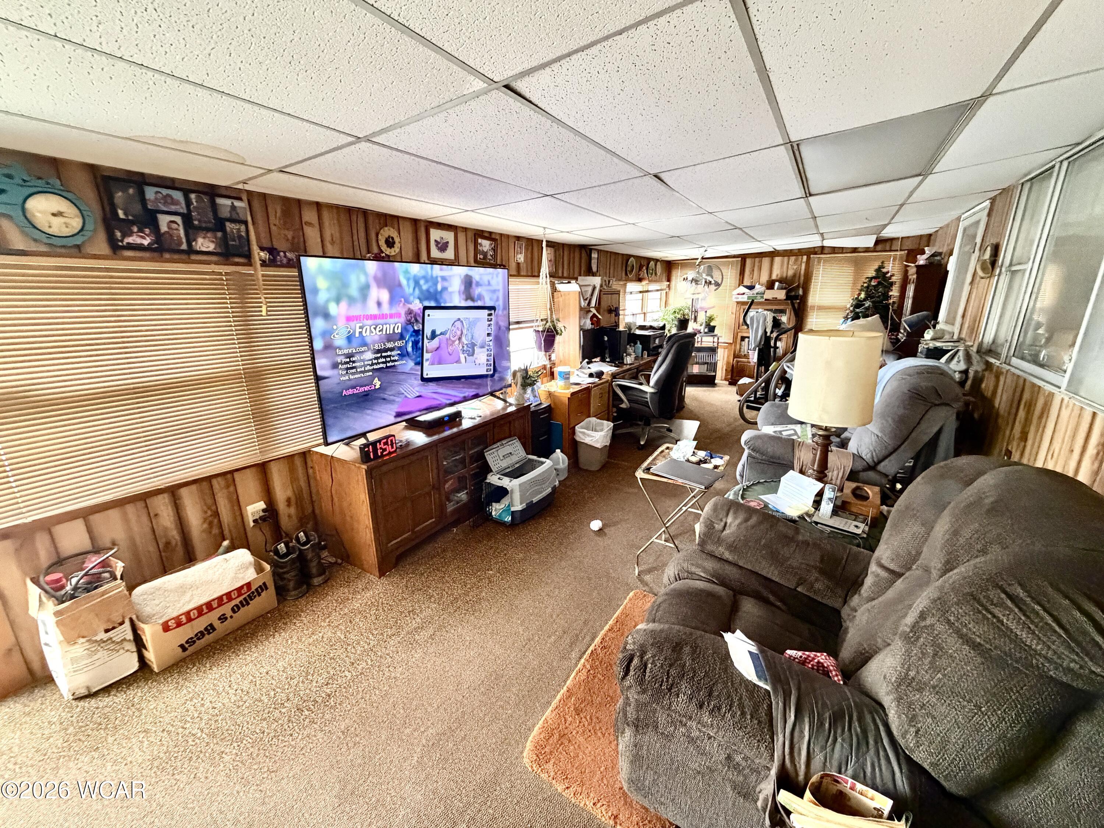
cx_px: 552
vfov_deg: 85.7
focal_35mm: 14
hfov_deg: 102.1
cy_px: 414
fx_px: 446
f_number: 2.2
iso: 640
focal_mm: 2.22
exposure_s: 1/60
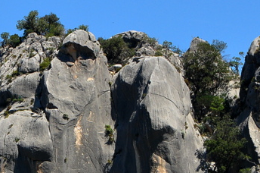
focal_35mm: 469
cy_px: 175
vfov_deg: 2.9
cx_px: 58
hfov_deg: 4.4
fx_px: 3384
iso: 400
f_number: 10
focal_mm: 105
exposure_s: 1/500
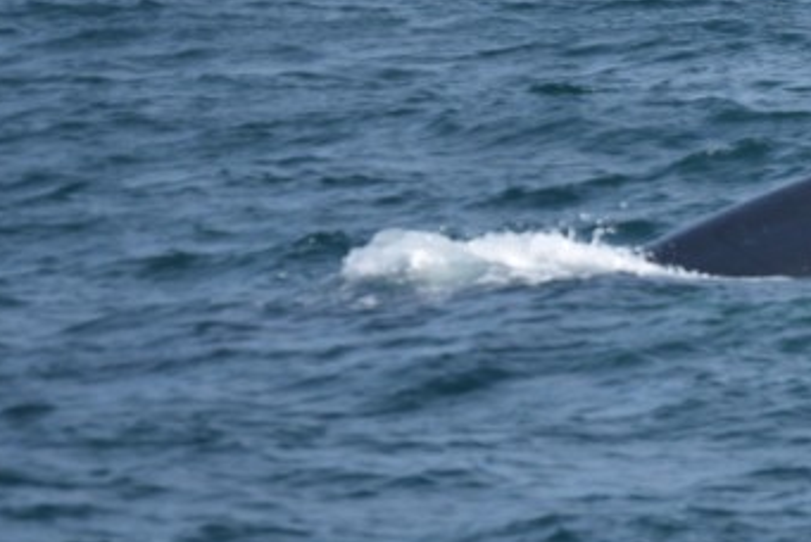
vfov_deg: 1.9
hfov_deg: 2.8
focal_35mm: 736
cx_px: 1001
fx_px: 16585
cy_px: 176
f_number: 5.6
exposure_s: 1/1600
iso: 200
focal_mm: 155
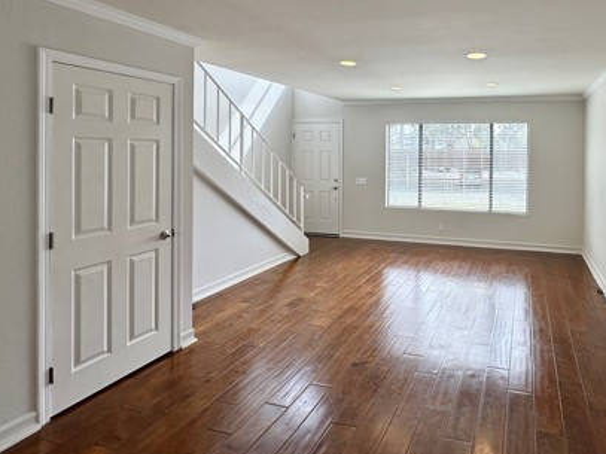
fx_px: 385
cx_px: 427
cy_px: 155
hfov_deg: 72.9
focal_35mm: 22
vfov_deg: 59.8
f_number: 2.2
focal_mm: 2.22
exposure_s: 1/177
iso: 40
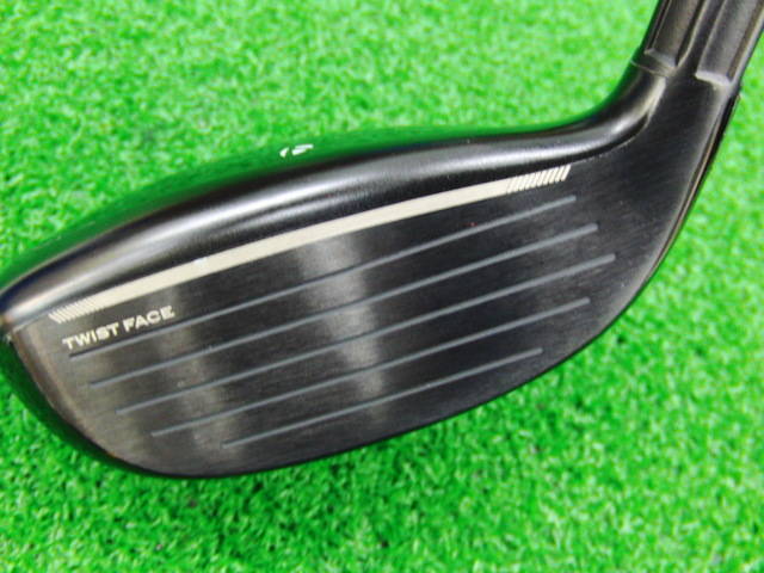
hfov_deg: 50.1
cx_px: 382
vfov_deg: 38.7
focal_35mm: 37
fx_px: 817
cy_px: 286
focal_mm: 6.42
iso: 400
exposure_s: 1/10
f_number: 3.6
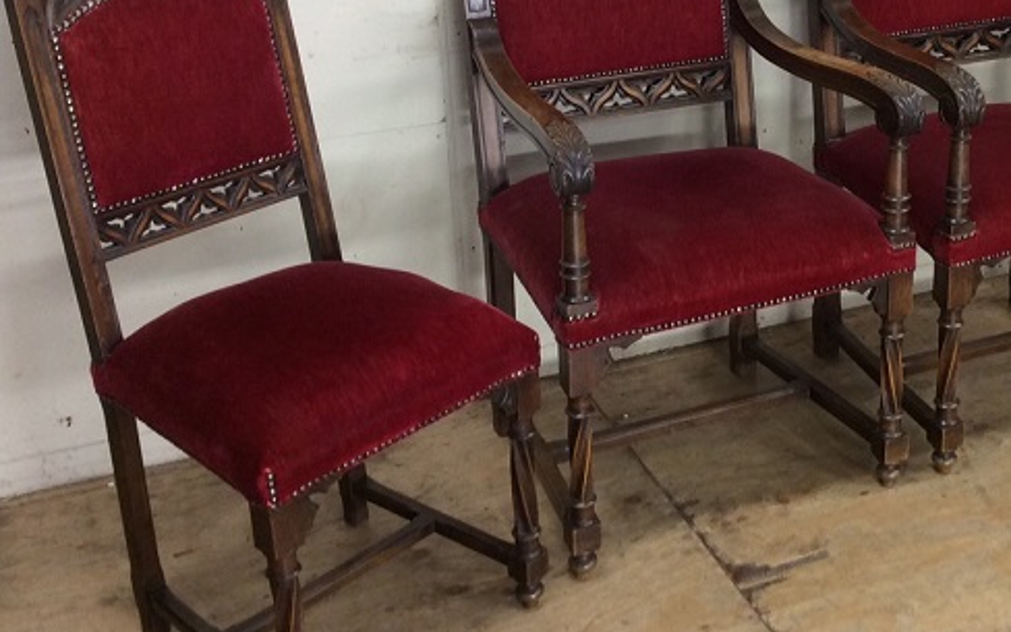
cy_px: 154
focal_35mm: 54
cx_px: 740
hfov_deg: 36.8
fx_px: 1488
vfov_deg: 23.7
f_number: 2.4
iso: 64
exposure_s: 1/25
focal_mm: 3.3
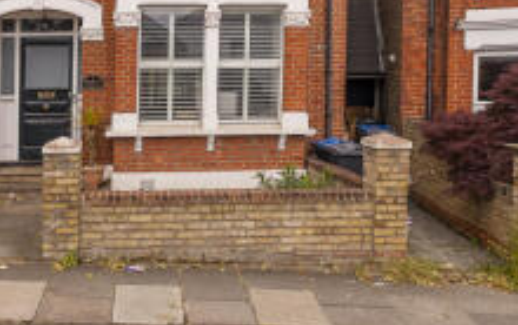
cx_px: 218
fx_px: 466
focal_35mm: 33
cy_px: -29
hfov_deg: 57.8
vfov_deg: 33.6
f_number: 6.4
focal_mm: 10
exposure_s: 1/500
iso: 320
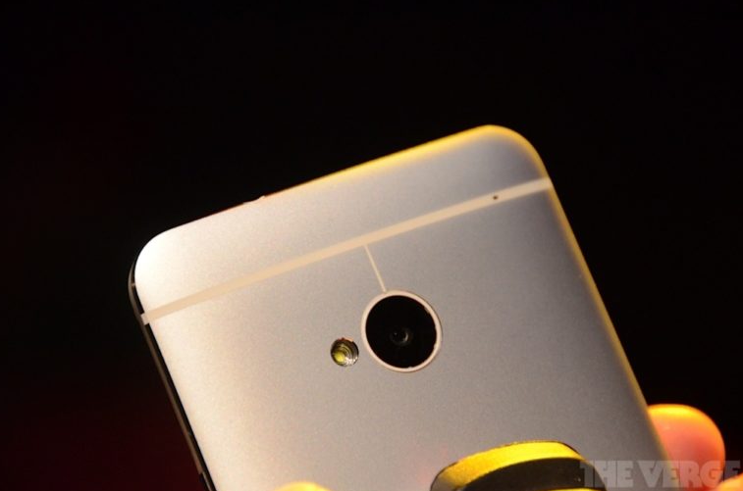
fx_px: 6280
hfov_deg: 6.8
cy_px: 246
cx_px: 370
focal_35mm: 305
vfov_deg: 4.5
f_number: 5.6
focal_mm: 200
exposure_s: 1/200
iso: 2500
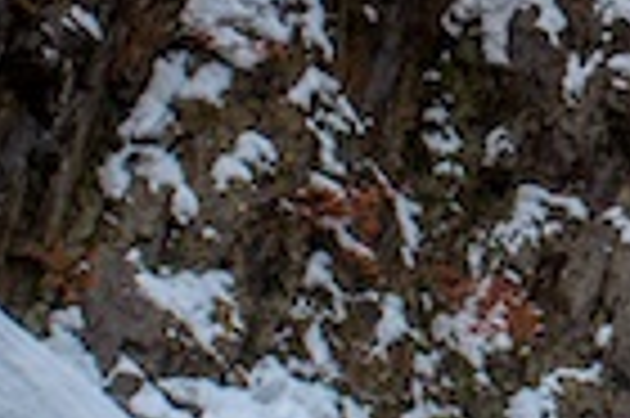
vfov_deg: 5.3
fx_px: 4492
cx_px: 1125
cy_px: -135
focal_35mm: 257
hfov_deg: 7.8
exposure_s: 1/125
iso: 100
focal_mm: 40
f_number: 6.3
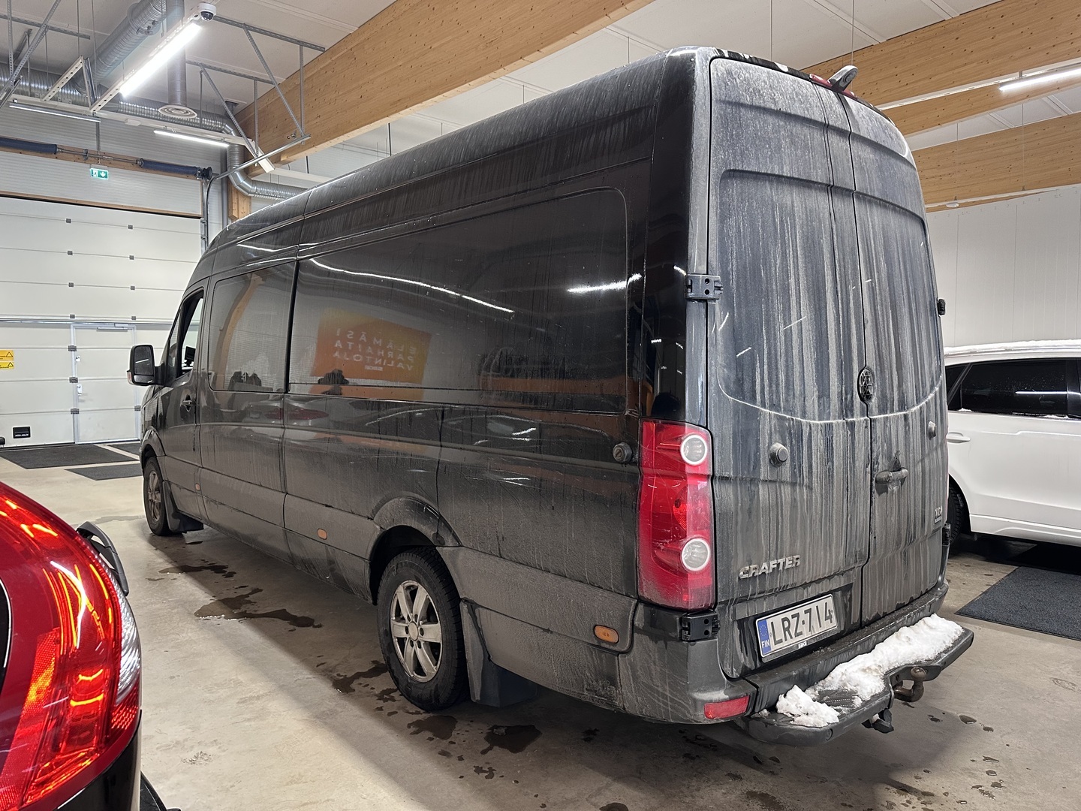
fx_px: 749
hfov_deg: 71.6
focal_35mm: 24
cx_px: 540
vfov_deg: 56.8
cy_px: 406
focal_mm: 6.86
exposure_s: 1/50
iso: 320
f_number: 1.78
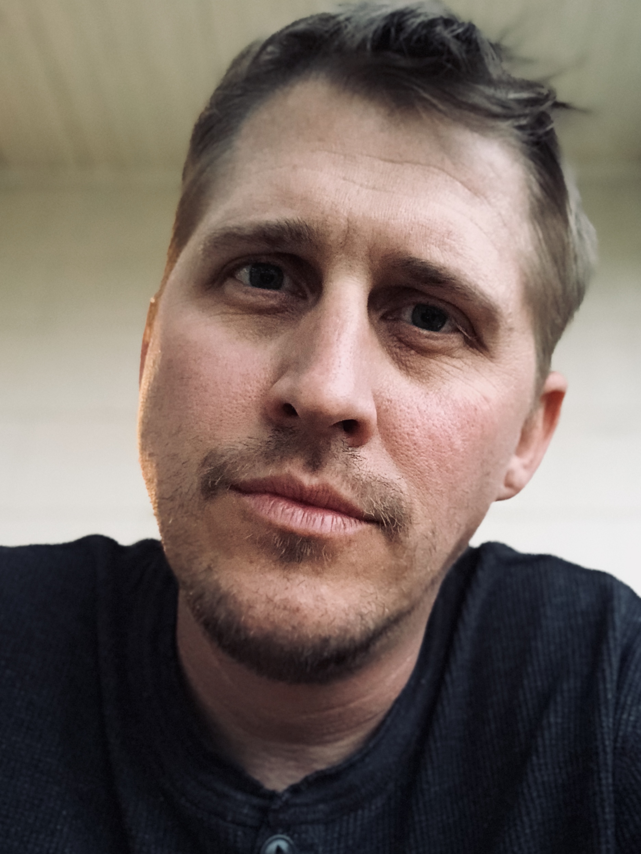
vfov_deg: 56.8
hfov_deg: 44.2
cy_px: 427
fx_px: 789
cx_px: 320
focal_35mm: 32
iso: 500
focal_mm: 2.87
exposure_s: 1/15
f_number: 2.2
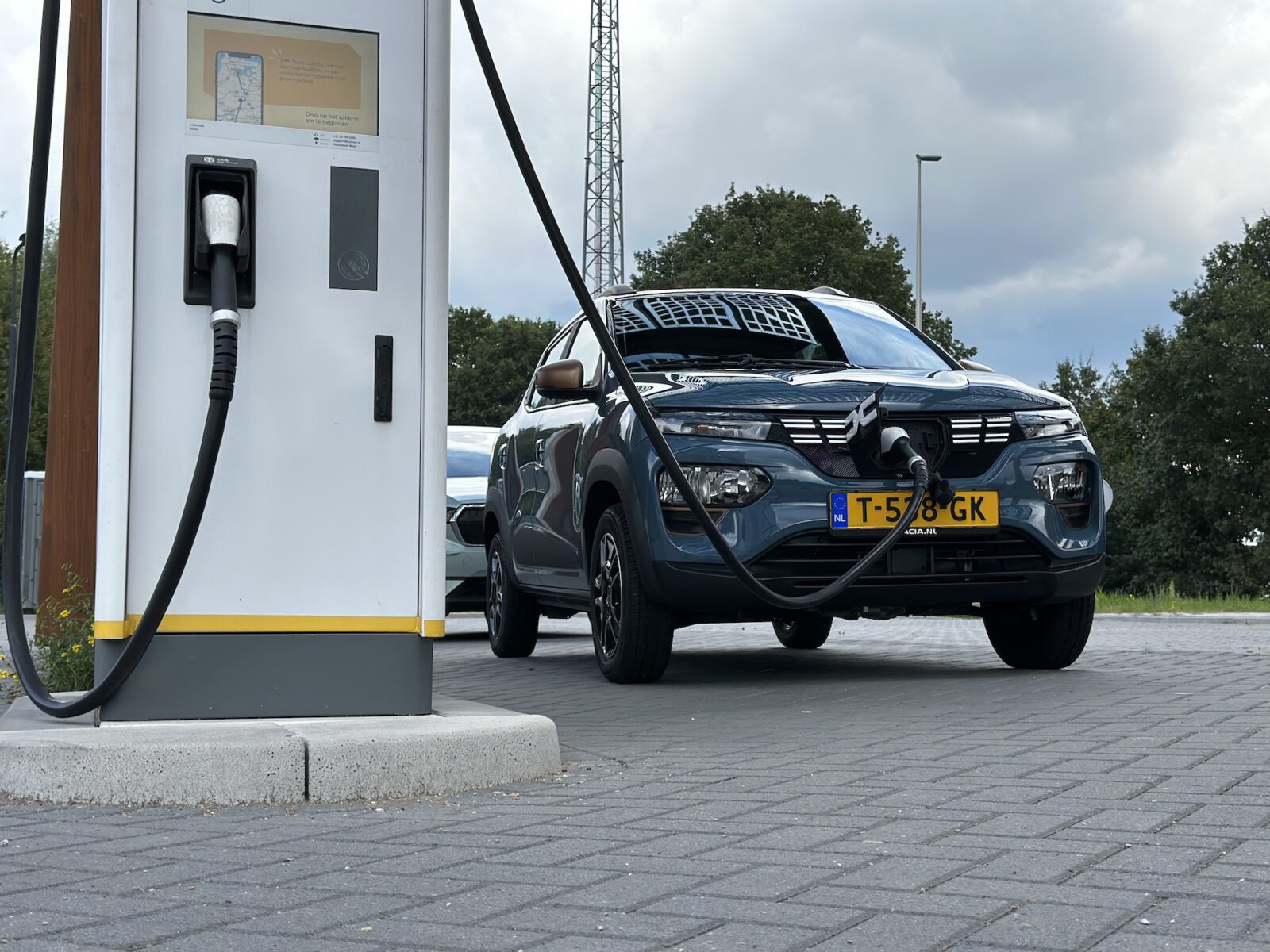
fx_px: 1761
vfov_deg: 30.3
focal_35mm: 48
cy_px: 476
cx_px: 635
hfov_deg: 39.7
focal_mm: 6.86
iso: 80
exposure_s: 1/2252
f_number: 1.78
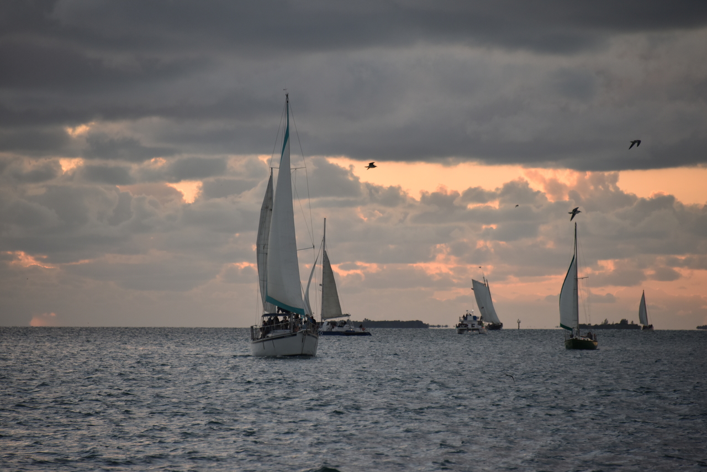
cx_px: 354
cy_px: 236
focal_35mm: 250
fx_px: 4911
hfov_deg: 8.2
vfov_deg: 5.5
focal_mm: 250
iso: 640
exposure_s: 1/500
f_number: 5.6
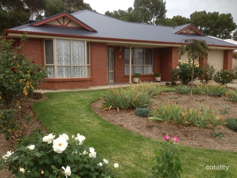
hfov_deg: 55.4
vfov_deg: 42.9
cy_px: 89
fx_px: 226
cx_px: 118
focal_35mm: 33
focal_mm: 4.12
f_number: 2.4
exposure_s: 1/570
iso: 50
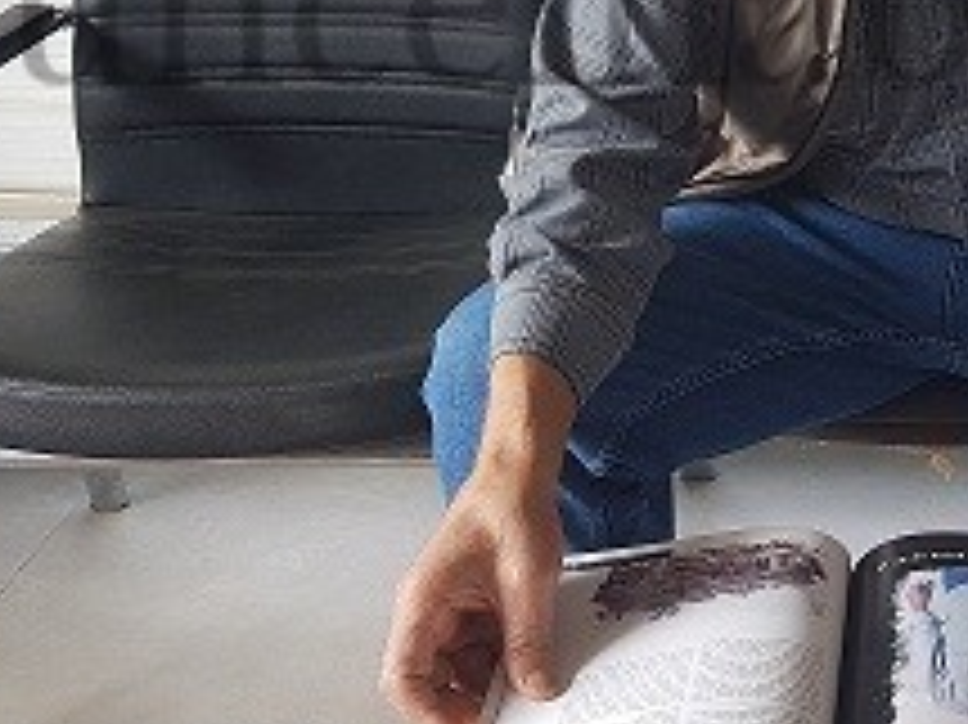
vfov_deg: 23.1
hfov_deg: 29.9
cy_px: 22
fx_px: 1705
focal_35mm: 61
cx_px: 923
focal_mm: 4.3
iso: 40
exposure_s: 1/108
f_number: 1.7
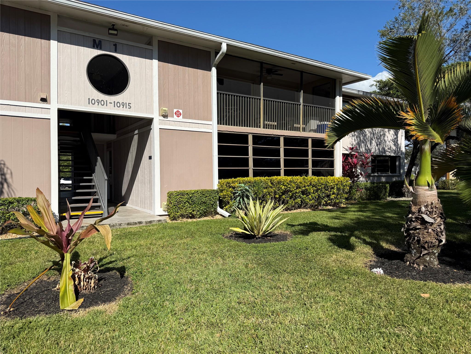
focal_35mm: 24
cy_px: 177
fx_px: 327
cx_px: 236
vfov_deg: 56.8
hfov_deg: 71.6
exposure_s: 1/4975
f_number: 1.78
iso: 80
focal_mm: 6.76
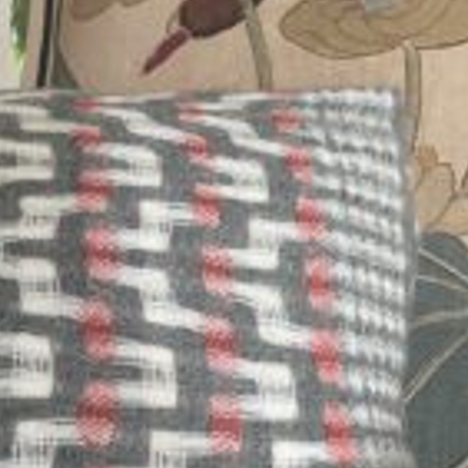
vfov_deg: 26.3
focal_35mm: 65
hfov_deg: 26.4
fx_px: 994
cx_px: 173
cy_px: 319
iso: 500
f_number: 1.6
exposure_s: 1/25
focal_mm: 4.2
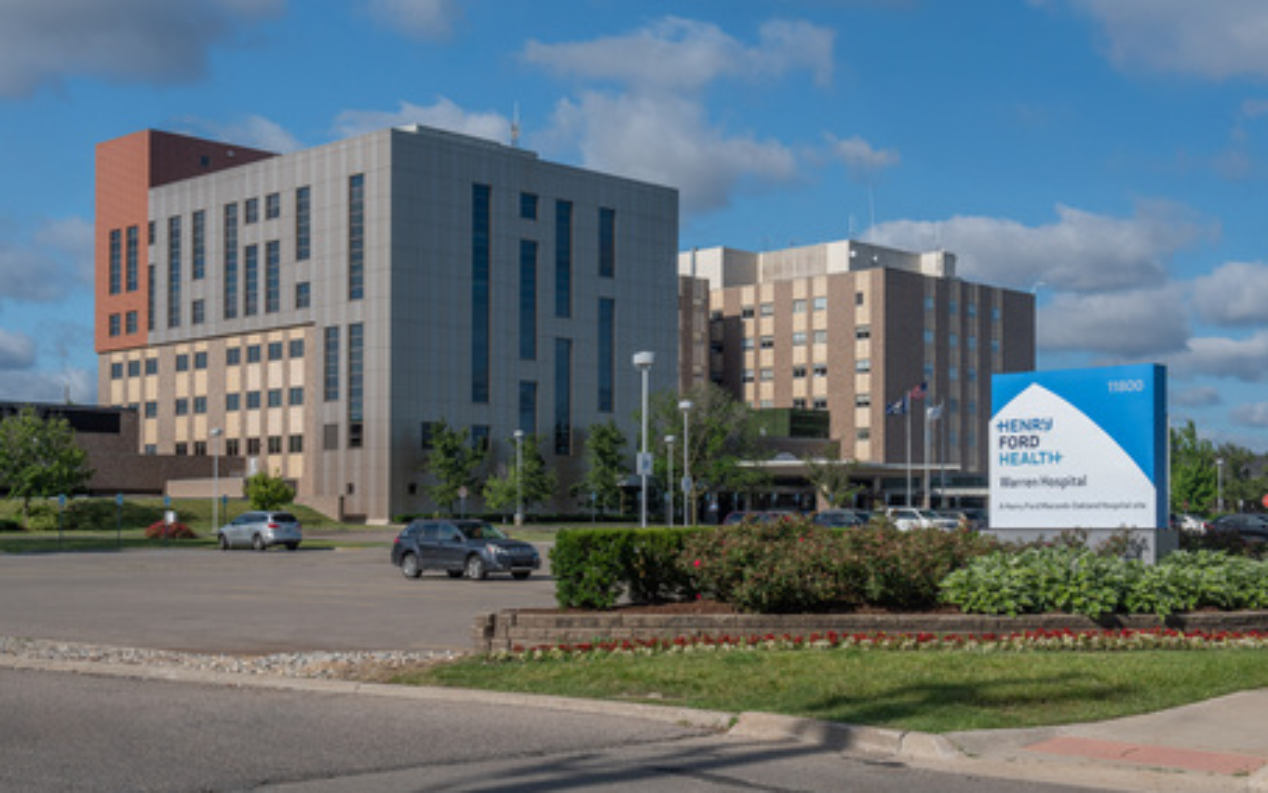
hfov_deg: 40.3
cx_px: 635
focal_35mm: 50
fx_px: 1728
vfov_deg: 25.8
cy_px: 388
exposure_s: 1/100
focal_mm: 48
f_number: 14
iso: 250
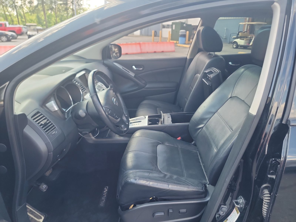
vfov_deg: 56.8
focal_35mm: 24
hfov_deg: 71.6
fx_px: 205
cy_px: 111
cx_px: 148
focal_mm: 6.7
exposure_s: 1/59
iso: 56
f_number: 1.8
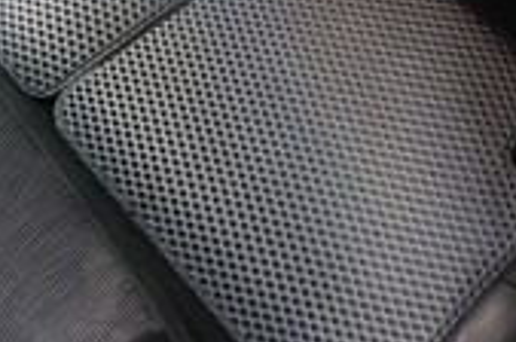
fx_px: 959
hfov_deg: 30.1
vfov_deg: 19.9
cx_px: 244
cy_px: 37
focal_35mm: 67
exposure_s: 1/30
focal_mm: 18
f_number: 3.5
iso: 1000
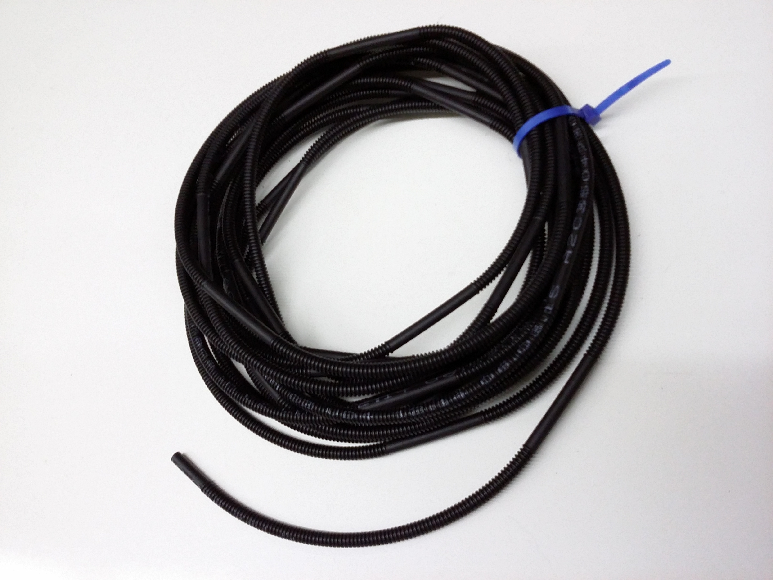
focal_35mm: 32
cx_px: 386
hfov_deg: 56.8
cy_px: 290
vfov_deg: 44.2
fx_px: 715
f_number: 2.4
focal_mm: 3.4
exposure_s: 1/15
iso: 160
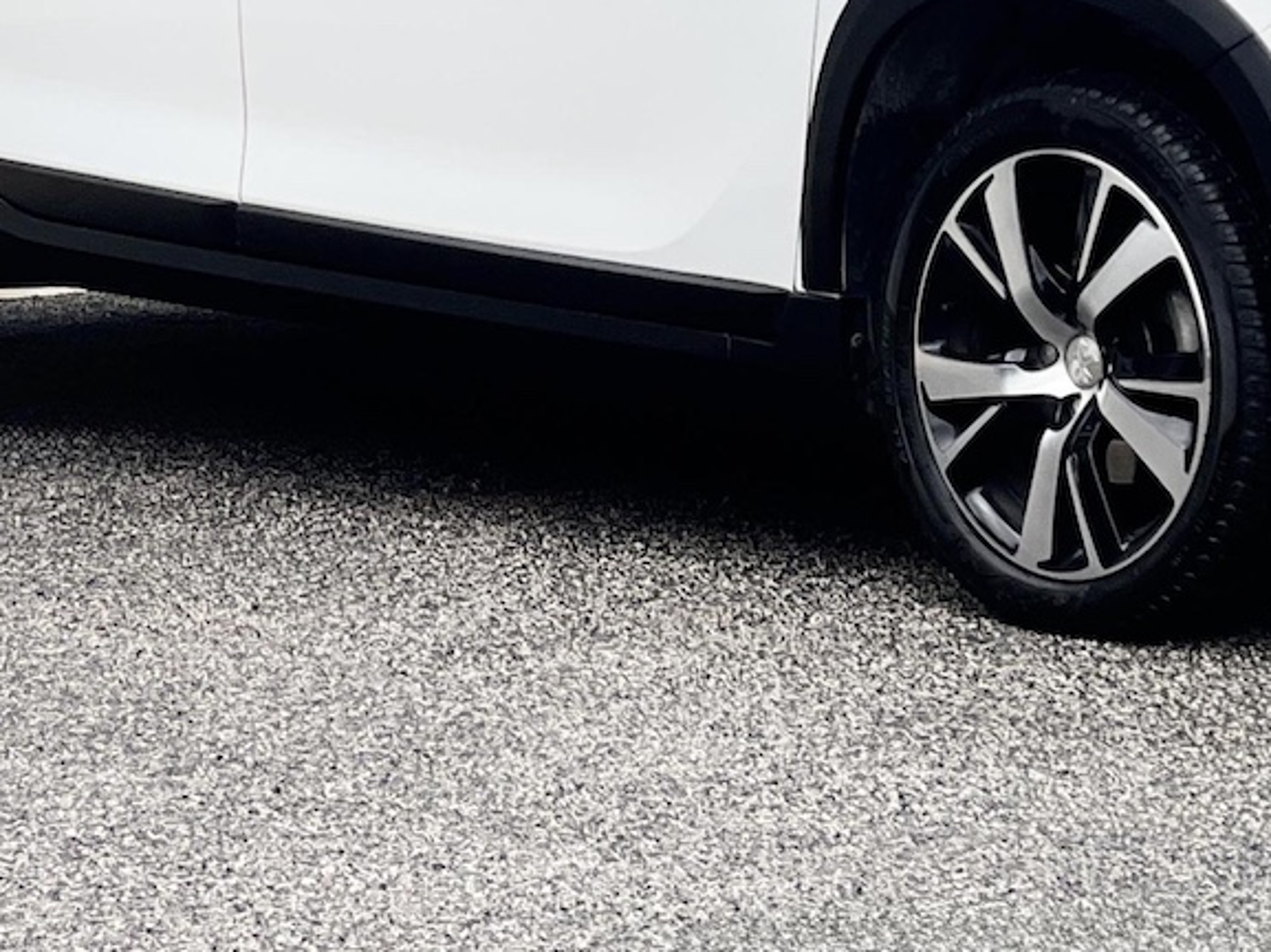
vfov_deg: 8.5
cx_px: 968
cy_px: -142
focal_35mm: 173
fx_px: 6348
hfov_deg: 11.4
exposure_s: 1/121
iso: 32
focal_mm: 7.5
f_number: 2.2
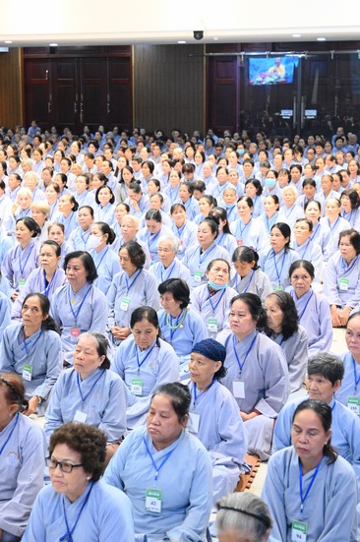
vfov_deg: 33.9
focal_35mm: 59
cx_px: 168
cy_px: 235
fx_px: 887
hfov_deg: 22.9
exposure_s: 1/125
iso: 8000
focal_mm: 50
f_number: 4
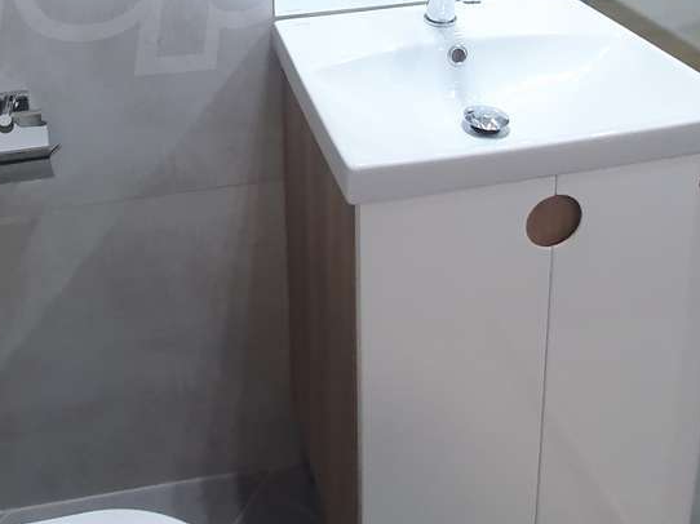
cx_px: 245
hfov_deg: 50.6
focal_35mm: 36
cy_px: -112
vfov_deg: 32.4
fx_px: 728
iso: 160
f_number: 2.2
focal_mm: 1.8
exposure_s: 1/50
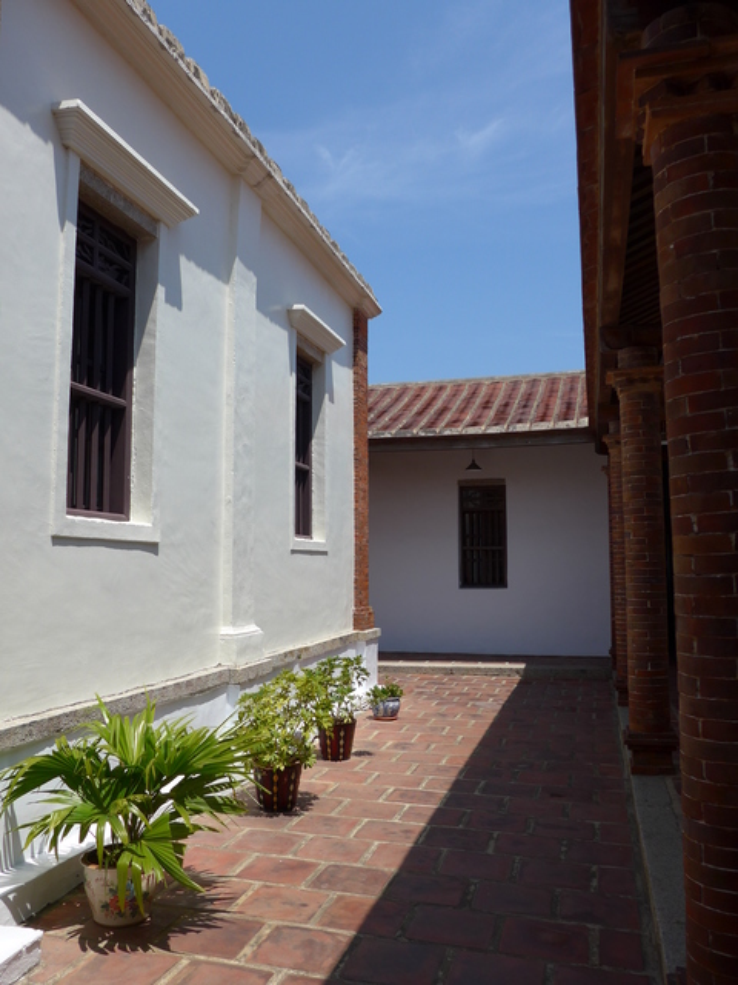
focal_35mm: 29
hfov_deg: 48.2
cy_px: 492
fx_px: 824
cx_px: 369
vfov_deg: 61.7
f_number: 2.8
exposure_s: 1/2000
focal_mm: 6
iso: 80
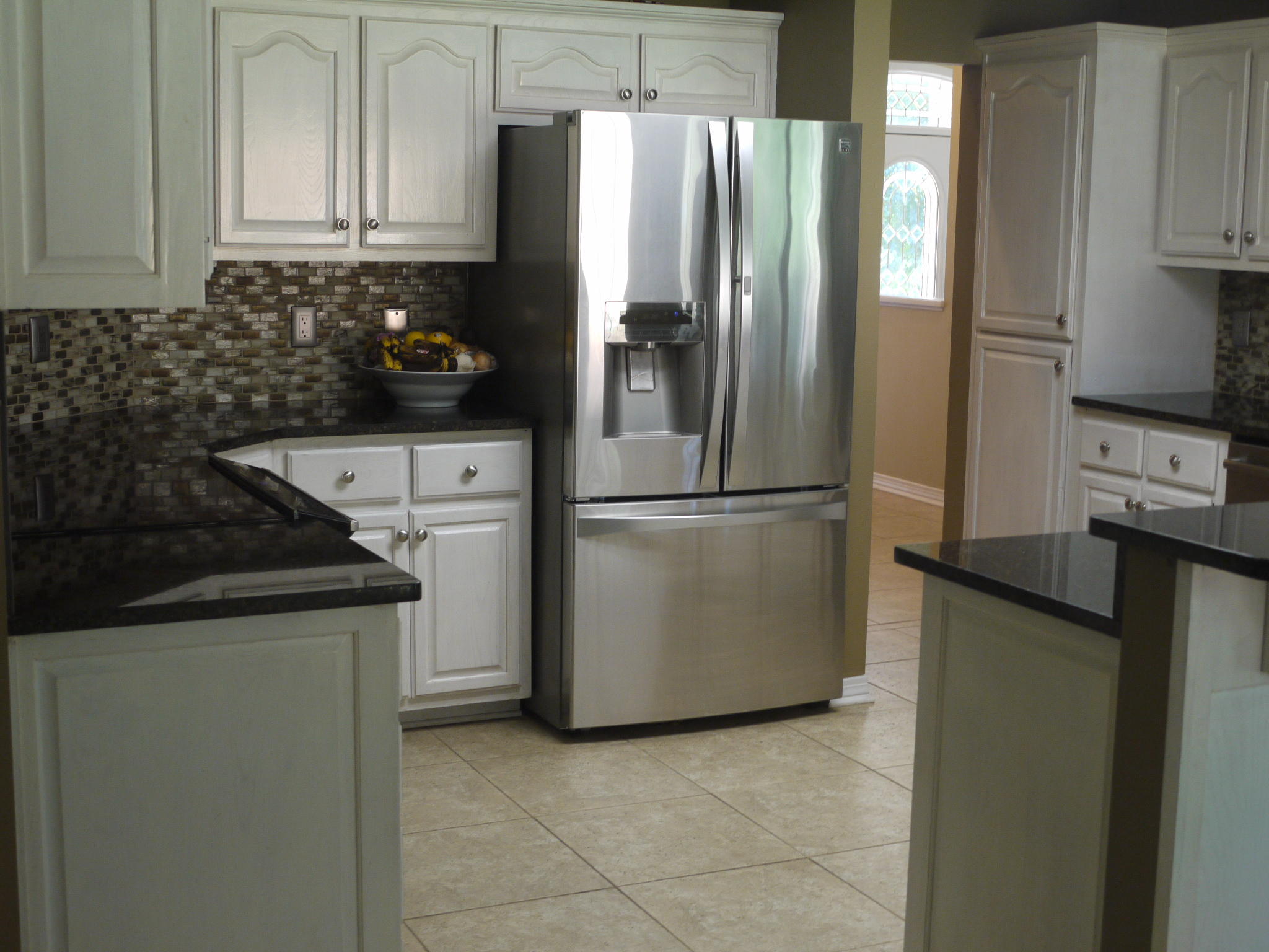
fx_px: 1760
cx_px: 634
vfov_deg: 30.3
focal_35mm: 48
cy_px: 476
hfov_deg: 39.7
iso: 400
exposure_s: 1/30
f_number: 4.8
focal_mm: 24
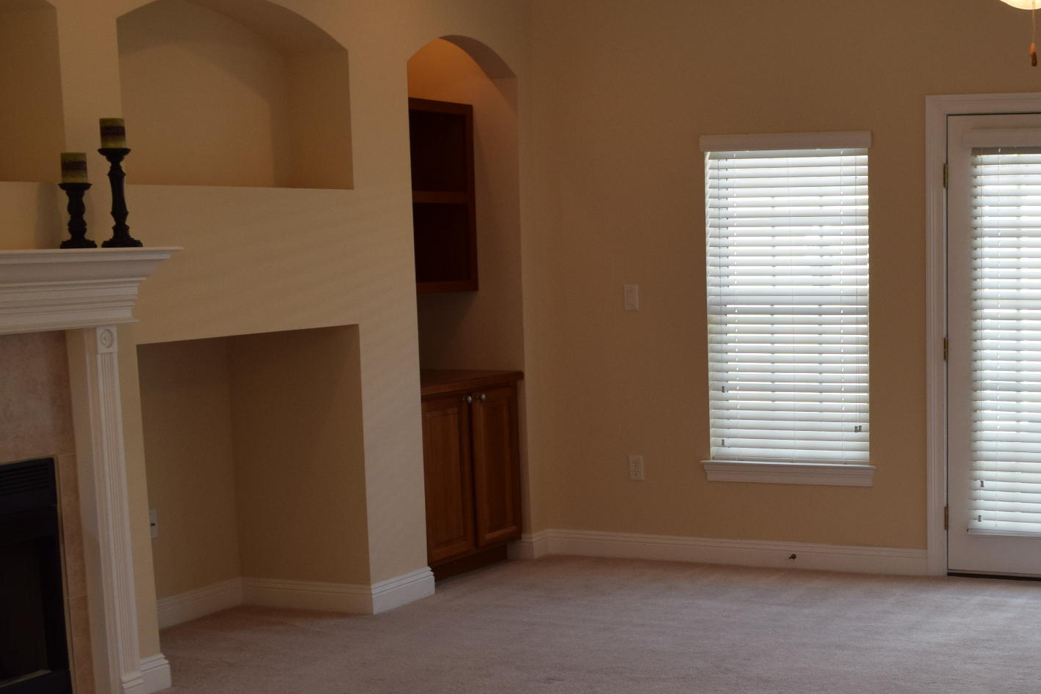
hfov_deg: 33.0
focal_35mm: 57
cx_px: 965
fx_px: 1648
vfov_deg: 23.5
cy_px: 536
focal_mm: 18
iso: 400
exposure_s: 1/160
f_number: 6.3
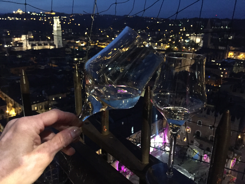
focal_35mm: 29
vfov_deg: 48.2
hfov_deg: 61.7
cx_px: 122
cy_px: 92
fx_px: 205
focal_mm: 4.15
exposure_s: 1/17
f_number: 2.2
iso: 1600
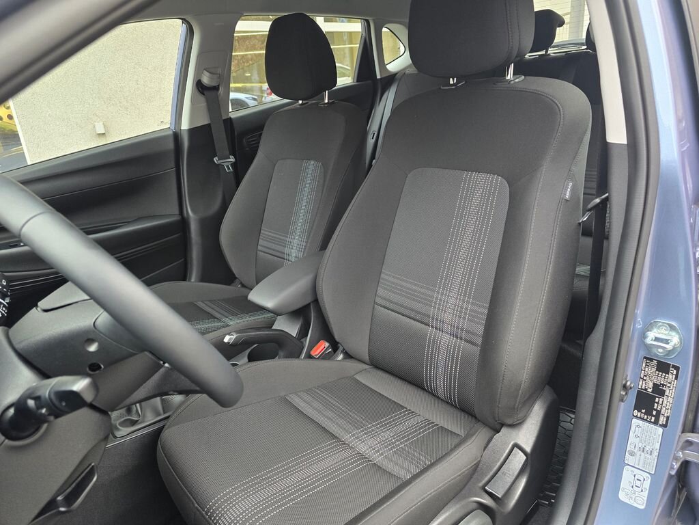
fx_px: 464
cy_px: 262
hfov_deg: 73.9
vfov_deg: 58.9
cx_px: 350
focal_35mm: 23
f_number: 1.7
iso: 200
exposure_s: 1/100
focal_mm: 6.3
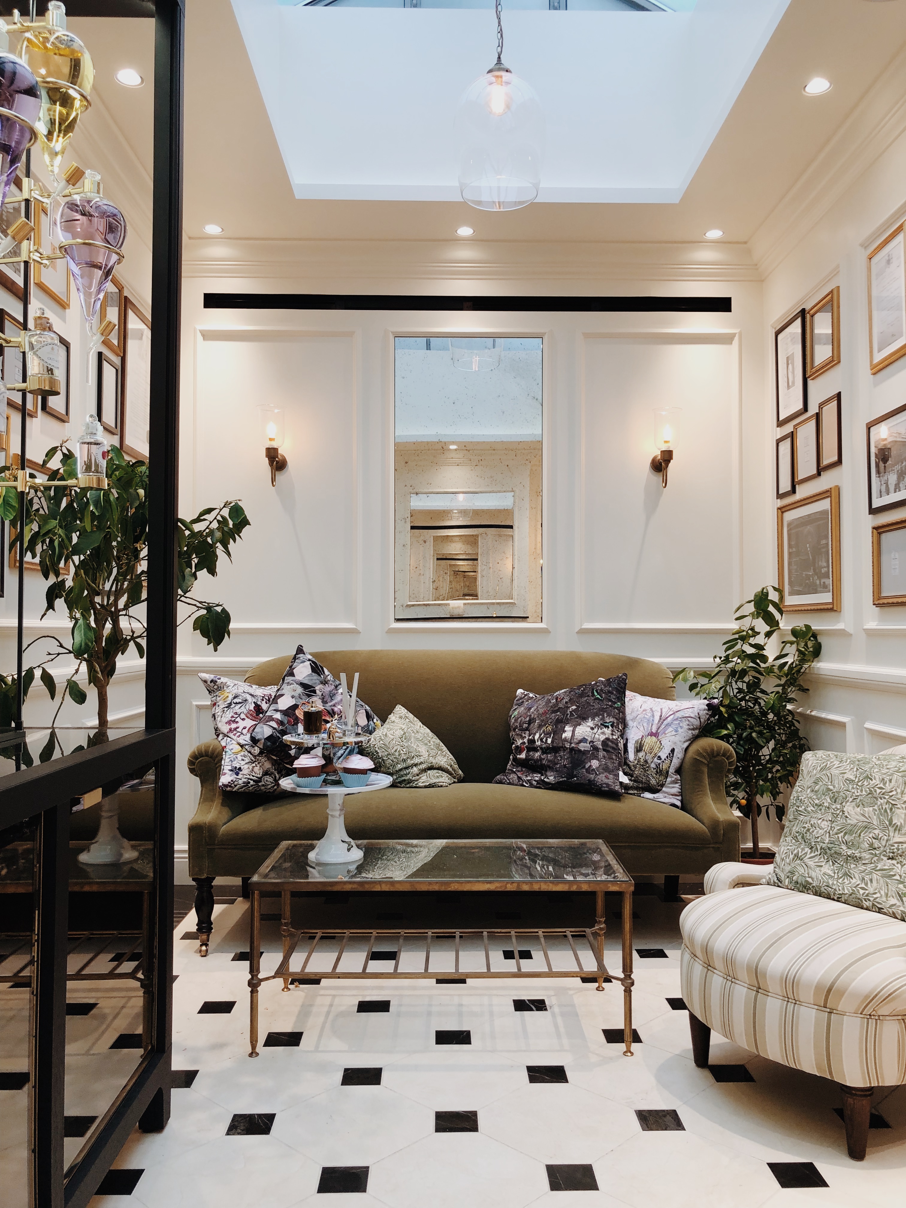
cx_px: 453
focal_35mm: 28
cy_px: 604
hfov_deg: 49.7
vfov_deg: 63.4
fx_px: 977
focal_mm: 3.99
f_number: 1.8
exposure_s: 1/100
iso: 32
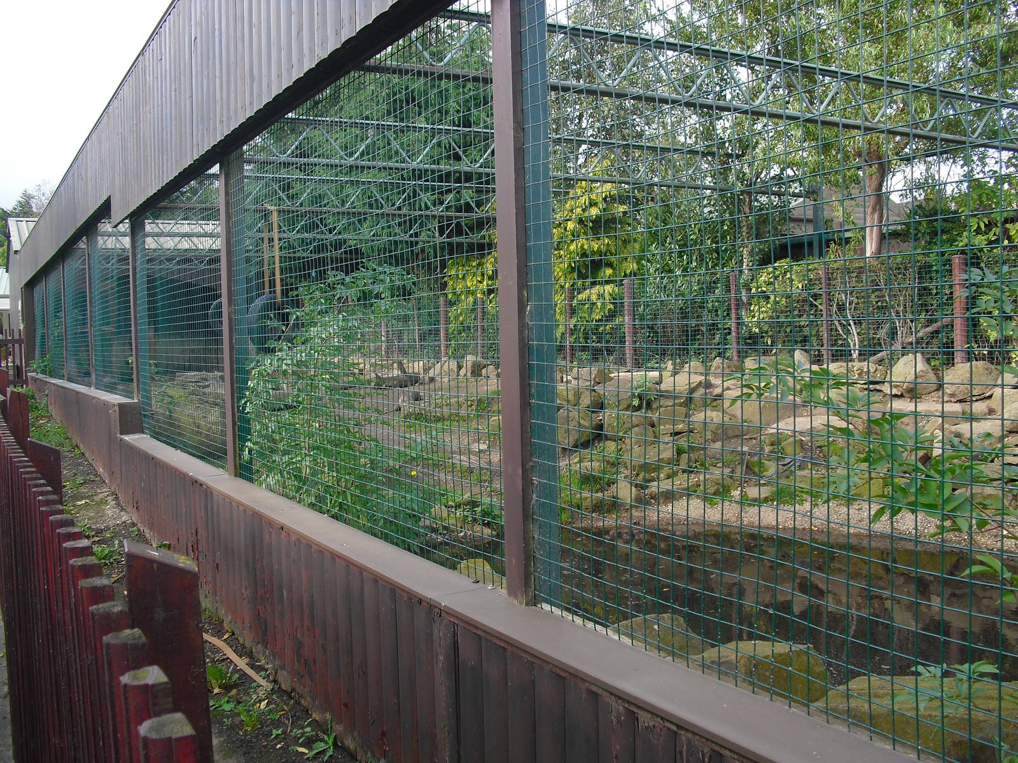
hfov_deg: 51.4
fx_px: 1059
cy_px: 382
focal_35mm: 36
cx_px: 509
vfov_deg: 39.7
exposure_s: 1/200
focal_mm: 6.3
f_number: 3.1
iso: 100
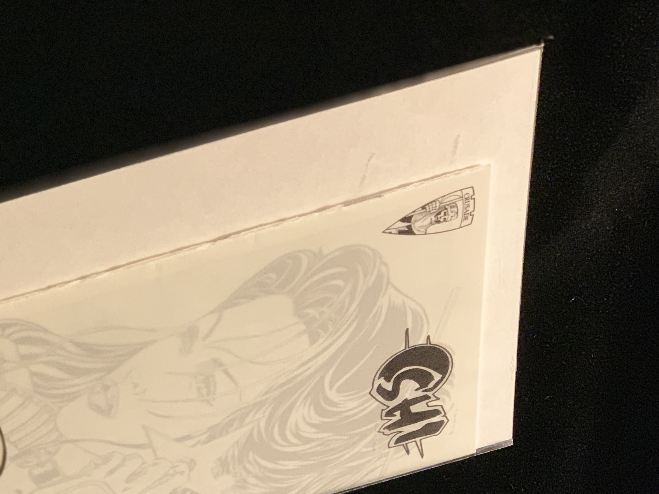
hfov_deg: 22.3
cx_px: 162
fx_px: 1656
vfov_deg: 16.9
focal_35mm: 87
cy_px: 344
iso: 500
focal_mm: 6
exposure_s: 1/40
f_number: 2.4
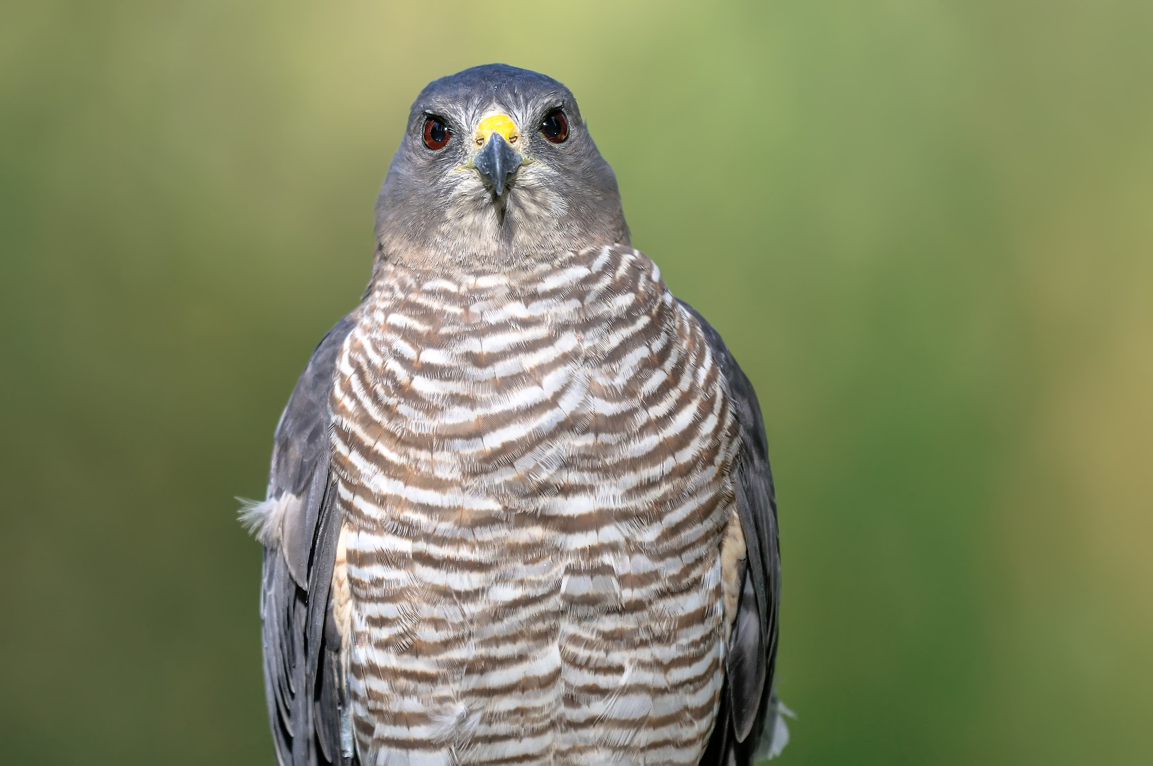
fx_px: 23991
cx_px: 576
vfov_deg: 1.8
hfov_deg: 2.8
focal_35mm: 750
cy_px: 383
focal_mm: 500
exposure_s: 1/1000
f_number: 5.6
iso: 500
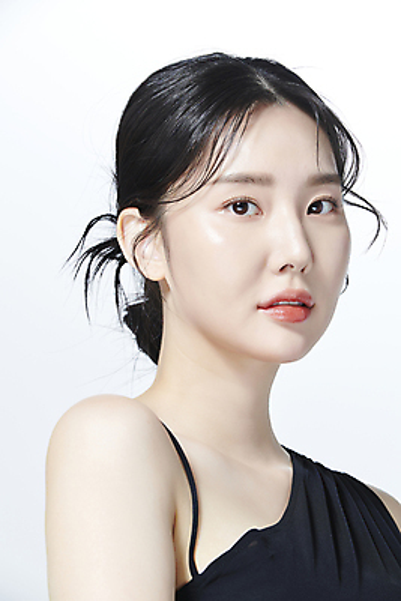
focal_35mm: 185
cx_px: 200
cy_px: 300
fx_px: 3088
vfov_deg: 11.1
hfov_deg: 7.4
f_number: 11
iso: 64
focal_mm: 185
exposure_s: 1/125
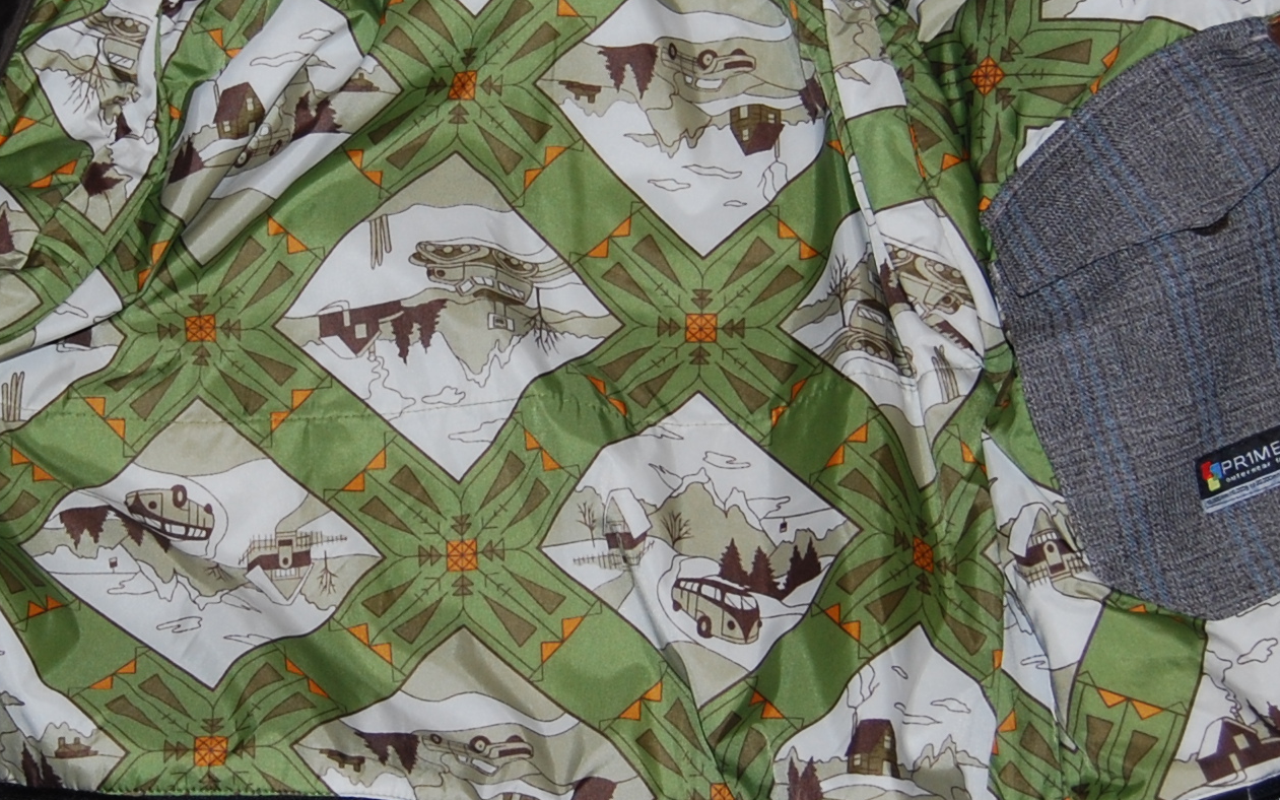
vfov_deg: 13.9
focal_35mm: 94
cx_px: 310
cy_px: 324
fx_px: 3279
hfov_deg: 21.9
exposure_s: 1/60
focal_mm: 20
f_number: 3.8
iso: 200
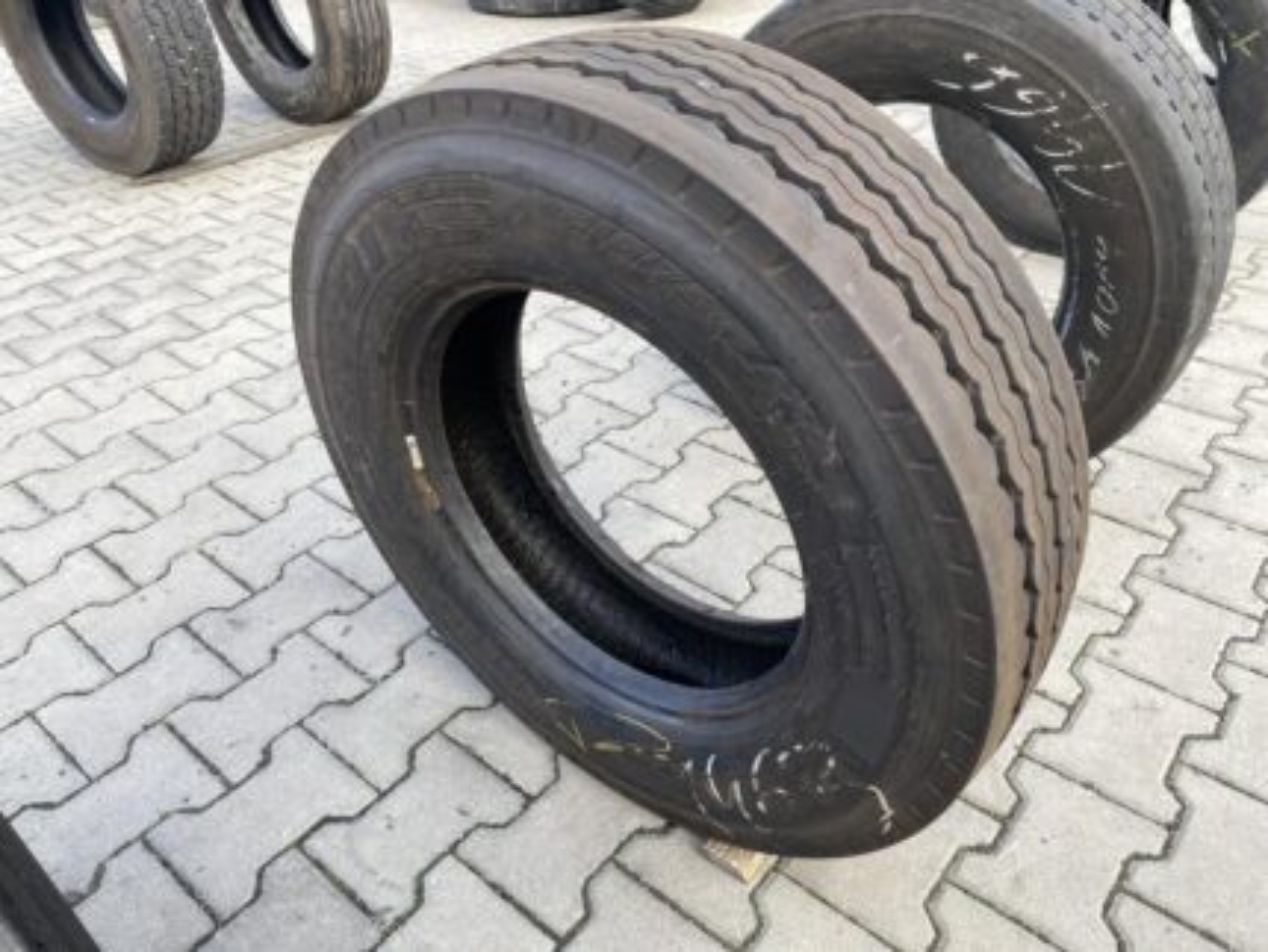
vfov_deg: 53.1
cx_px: 634
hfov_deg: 67.3
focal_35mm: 26
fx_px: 953
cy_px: 476
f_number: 1.8
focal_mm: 4.25
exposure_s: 1/242
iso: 32
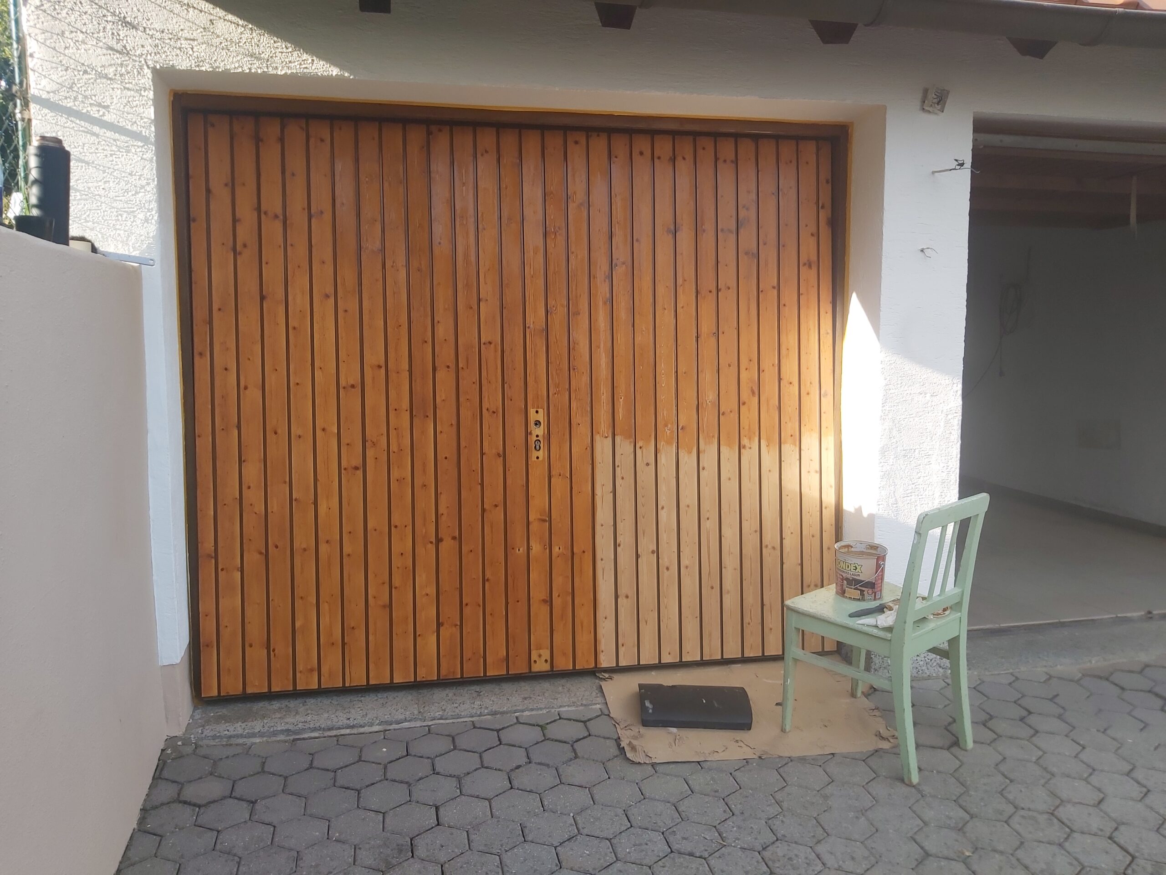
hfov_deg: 67.3
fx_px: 876
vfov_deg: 53.1
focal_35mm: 26
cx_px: 583
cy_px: 438
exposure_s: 1/503
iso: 64
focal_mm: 3.92
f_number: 1.7
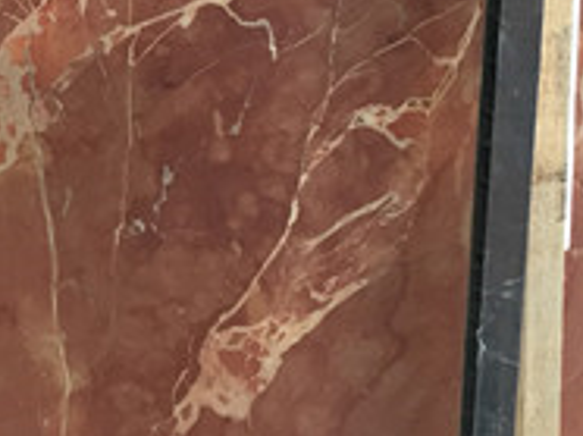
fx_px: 1968
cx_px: 141
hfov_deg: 16.8
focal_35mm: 117
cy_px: -147
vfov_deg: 12.2
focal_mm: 4.15
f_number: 2.2
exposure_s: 1/33
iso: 100
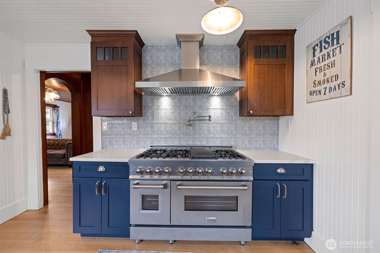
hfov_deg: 104.3
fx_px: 148
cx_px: 190
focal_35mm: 14
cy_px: 126
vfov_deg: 81.2
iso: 1000
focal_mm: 14
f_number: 5
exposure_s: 1/25
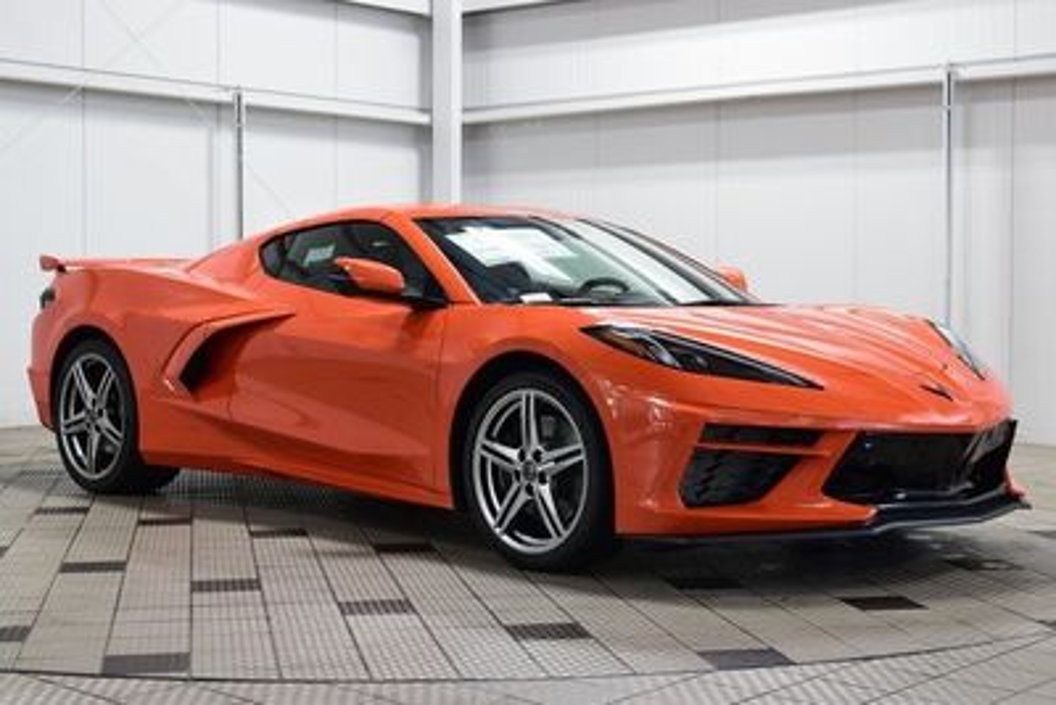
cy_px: 352
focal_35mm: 57
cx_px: 528
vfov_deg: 23.8
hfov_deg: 35.0
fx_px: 1673
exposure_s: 1/15
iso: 500
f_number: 6.3
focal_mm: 38
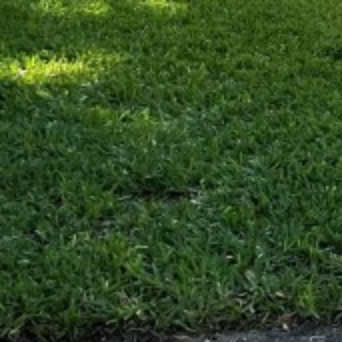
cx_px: 790
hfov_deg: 10.9
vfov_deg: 12.0
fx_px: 1543
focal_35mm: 138
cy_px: -194
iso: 32
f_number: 1.6
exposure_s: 1/2398
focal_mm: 4.2
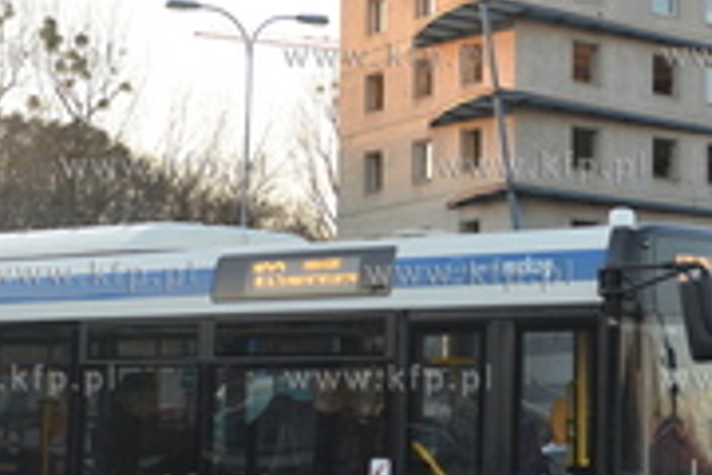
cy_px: 220
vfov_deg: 15.4
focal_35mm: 89
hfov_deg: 22.2
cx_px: 680
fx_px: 1760
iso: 400
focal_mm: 40
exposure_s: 1/640
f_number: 3.2
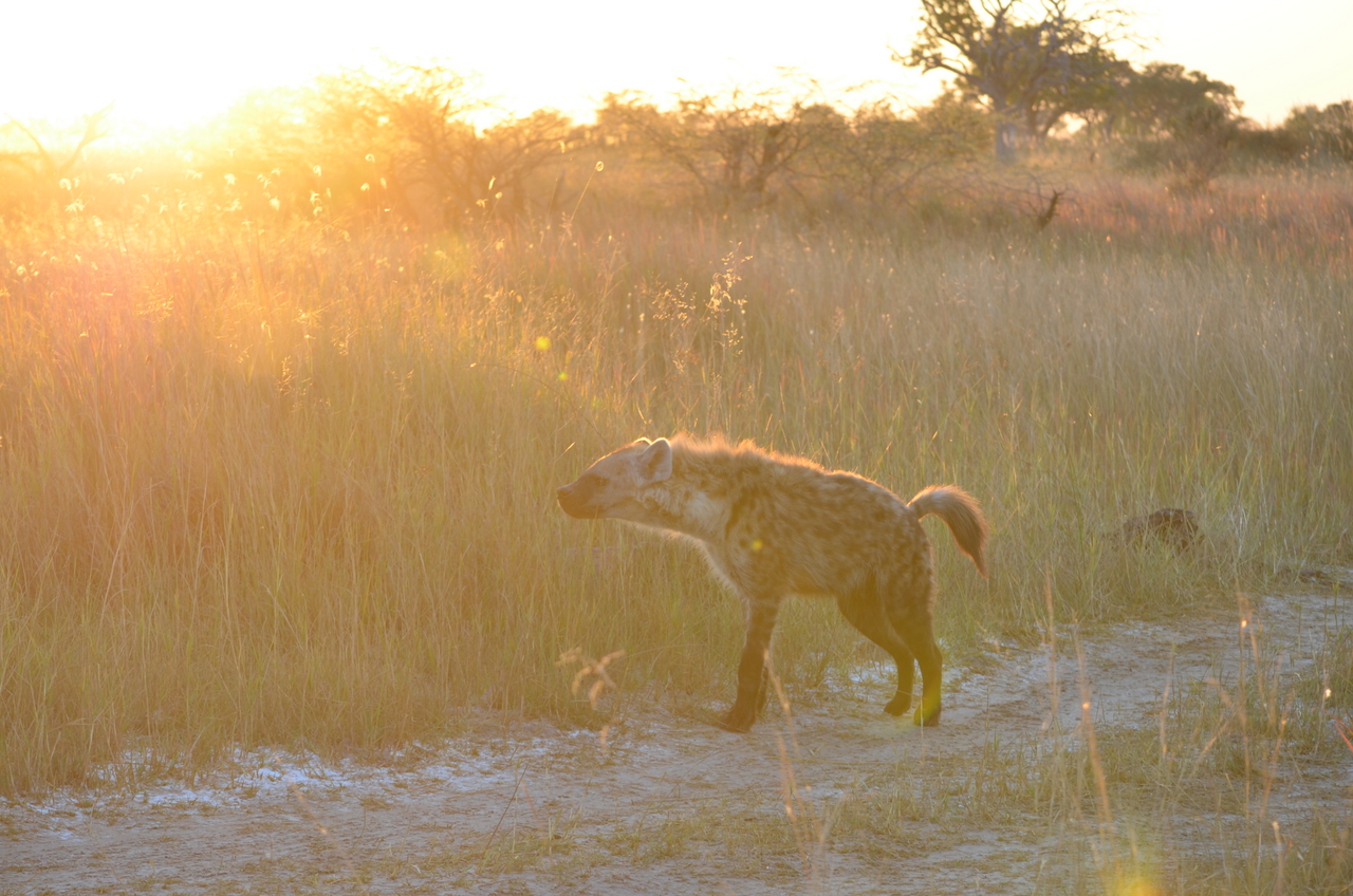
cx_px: 676
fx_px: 4501
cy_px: 448
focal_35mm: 120
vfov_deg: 11.4
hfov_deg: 17.1
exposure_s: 1/125
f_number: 5.6
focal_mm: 80
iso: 250
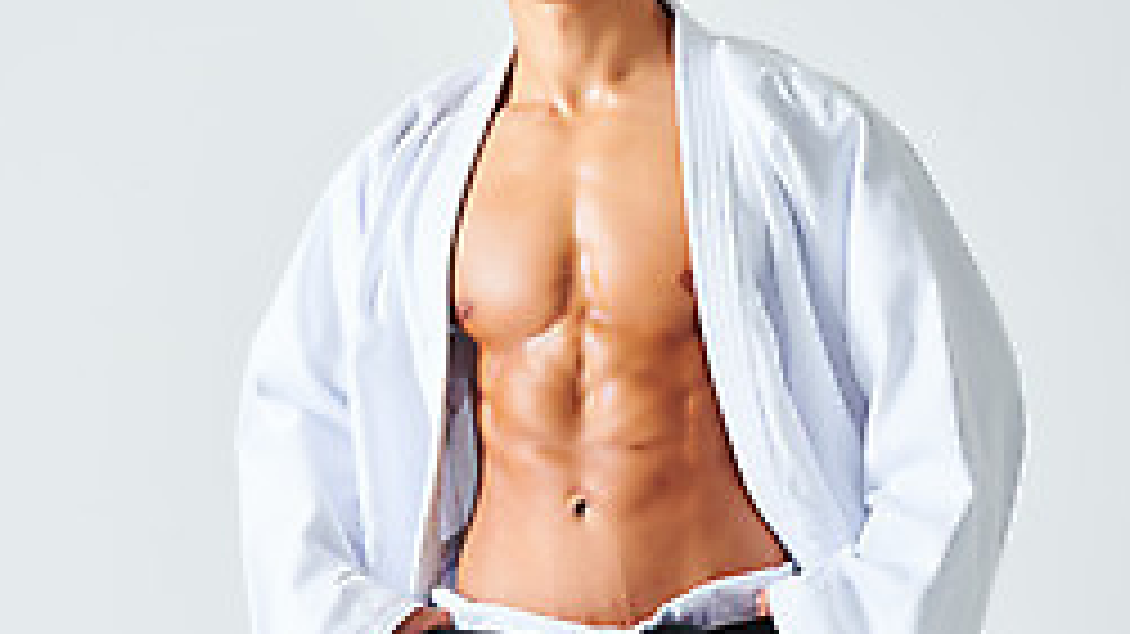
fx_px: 7249
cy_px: 270
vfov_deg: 5.0
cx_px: 570
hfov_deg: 8.9
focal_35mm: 242
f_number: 11
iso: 100
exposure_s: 1/125
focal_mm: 145
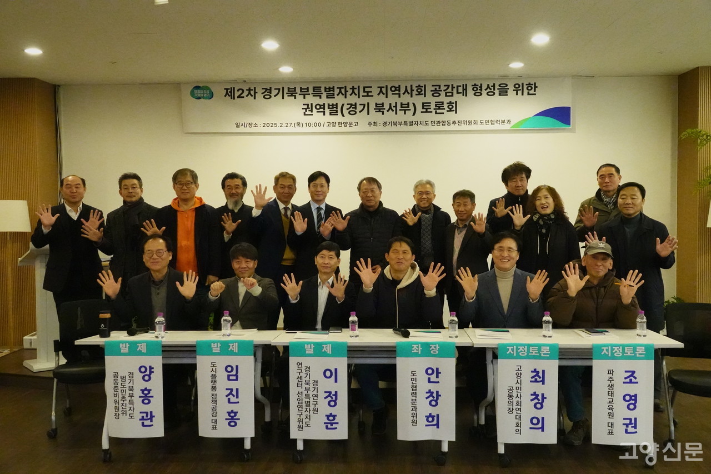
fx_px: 652
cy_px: 237
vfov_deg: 40.0
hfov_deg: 57.2
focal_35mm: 33
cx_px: 356
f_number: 2.8
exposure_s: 1/250
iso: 5000
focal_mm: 12.04
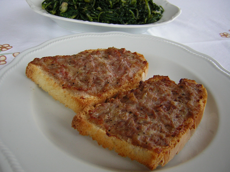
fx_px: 239
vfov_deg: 39.7
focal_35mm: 36
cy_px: 86
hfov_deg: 51.4
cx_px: 115
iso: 50
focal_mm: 4.7
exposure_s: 1/81
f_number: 2.6
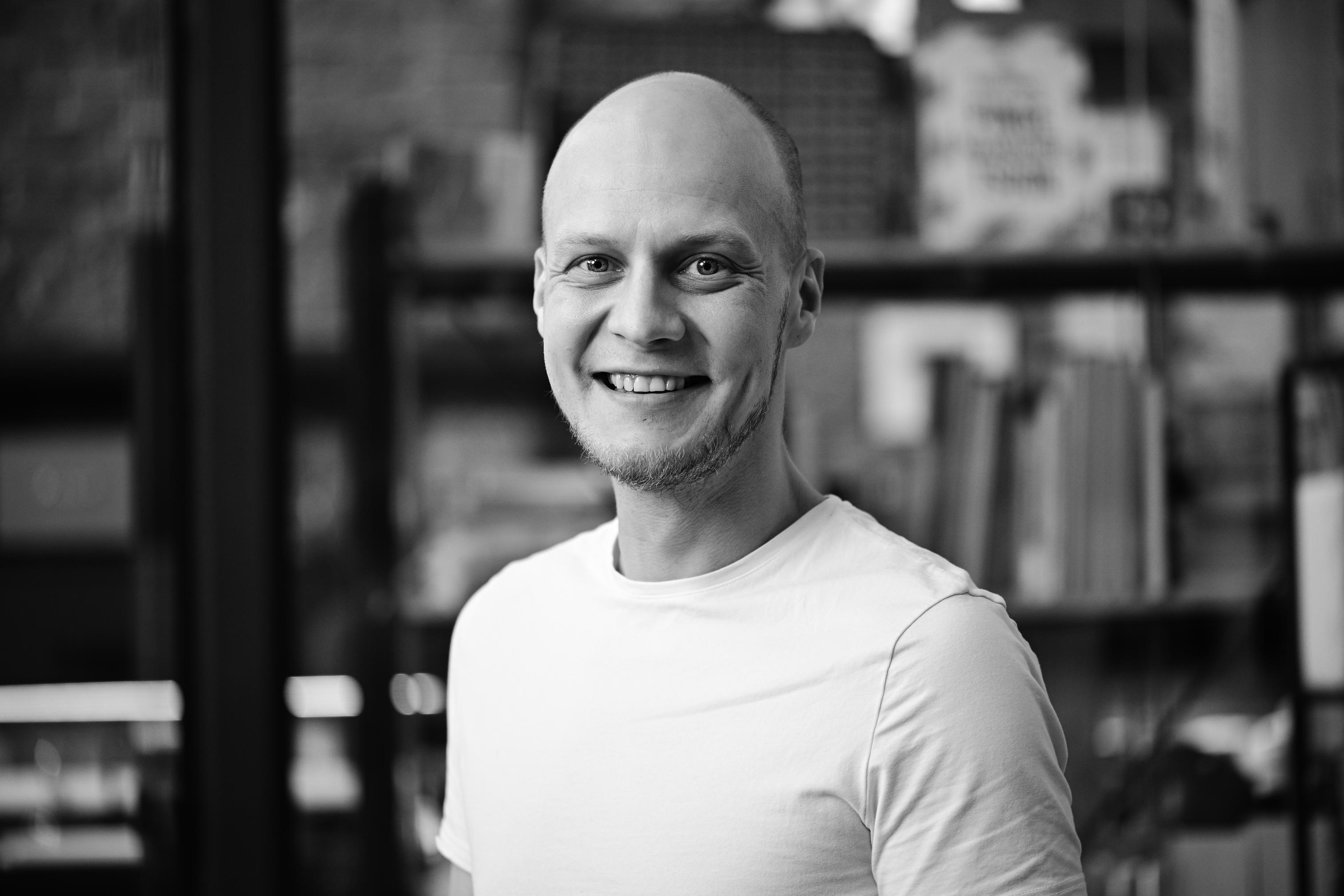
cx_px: 672
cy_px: 448
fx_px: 3920
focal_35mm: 105
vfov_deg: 13.0
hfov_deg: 19.5
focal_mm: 105
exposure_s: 1/125
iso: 640
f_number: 2.8
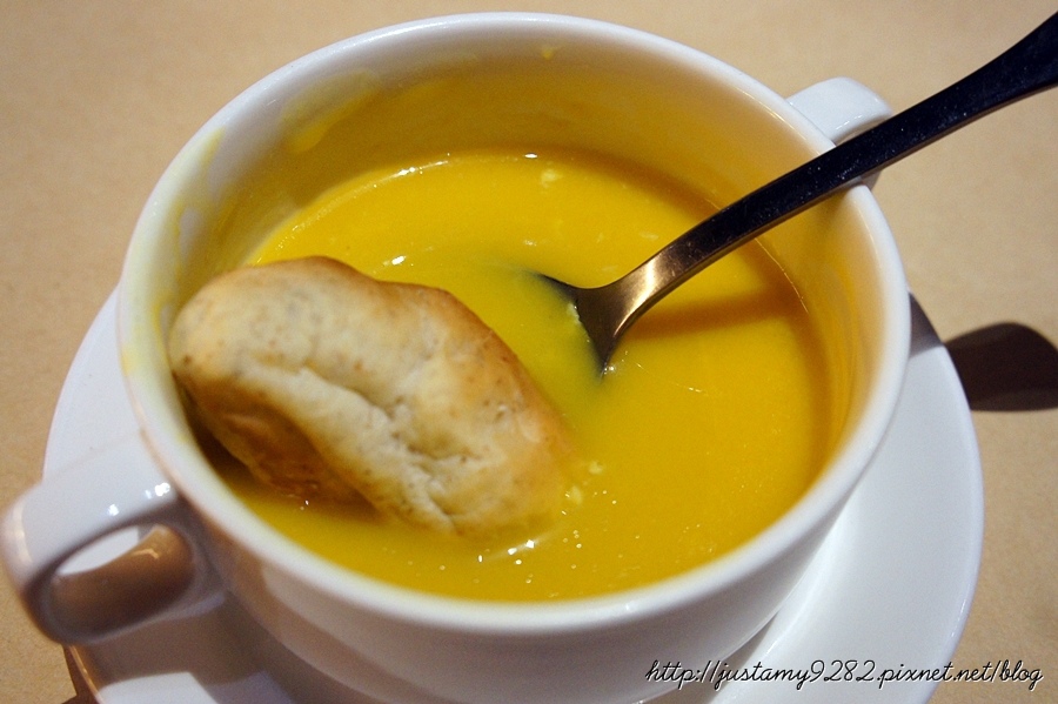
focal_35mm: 34
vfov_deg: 38.3
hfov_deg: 55.1
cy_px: 352
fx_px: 1013
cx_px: 529
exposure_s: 1/40
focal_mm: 23
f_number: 4.5
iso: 1600
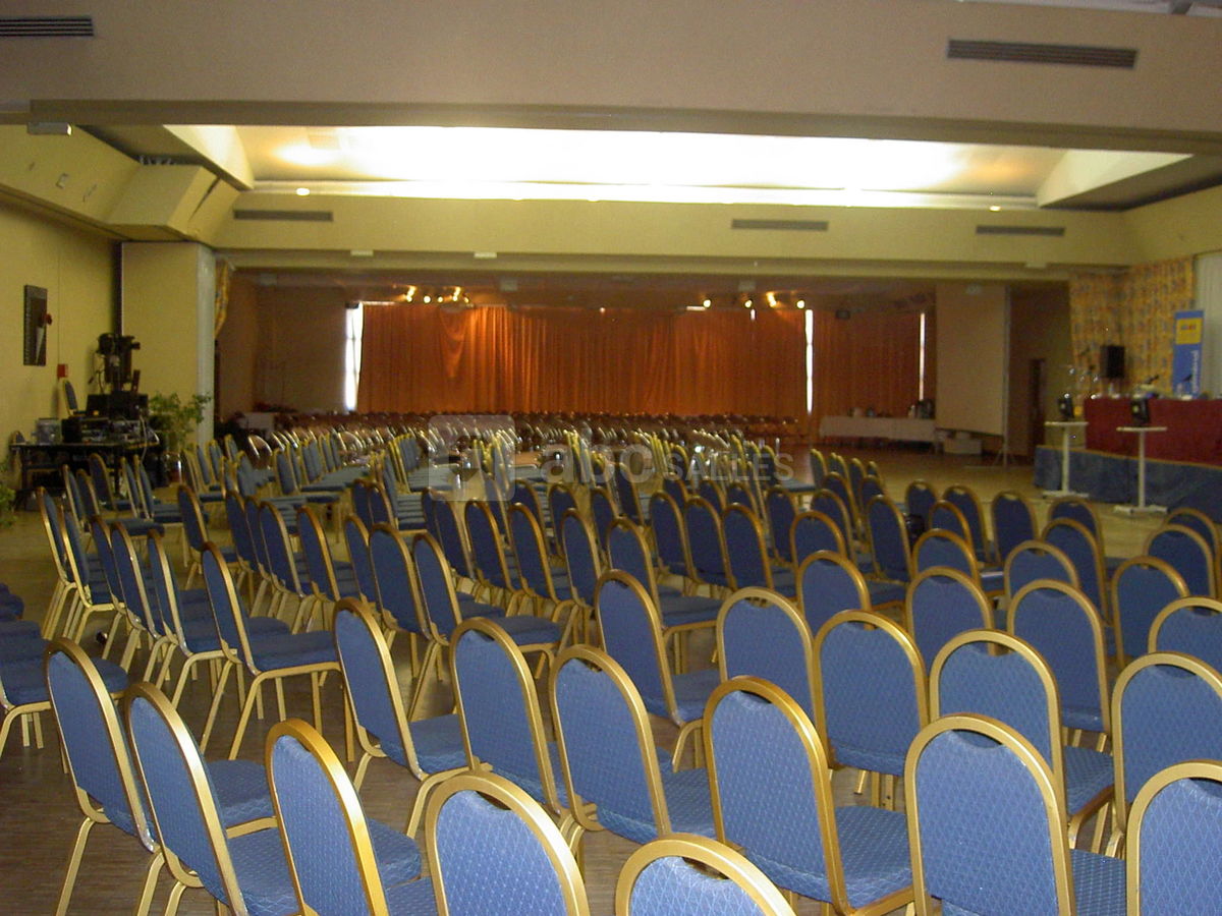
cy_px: 458
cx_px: 611
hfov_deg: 47.9
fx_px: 1377
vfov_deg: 36.8
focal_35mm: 39
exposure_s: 1/59.5
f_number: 2.8
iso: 100
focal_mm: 8
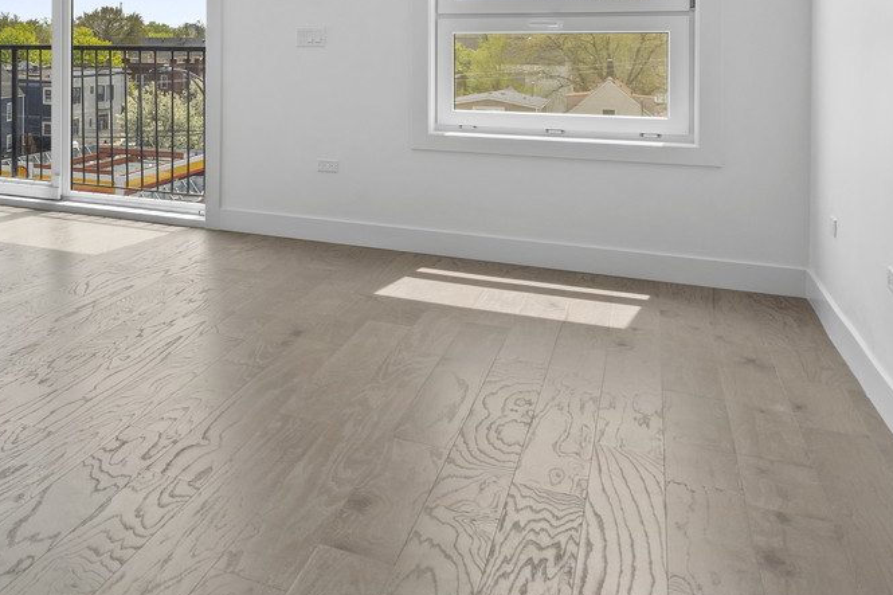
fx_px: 967
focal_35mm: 39
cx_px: -67
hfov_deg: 40.8
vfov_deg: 32.0
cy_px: 28
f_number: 8
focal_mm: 16
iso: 200
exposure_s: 1/25
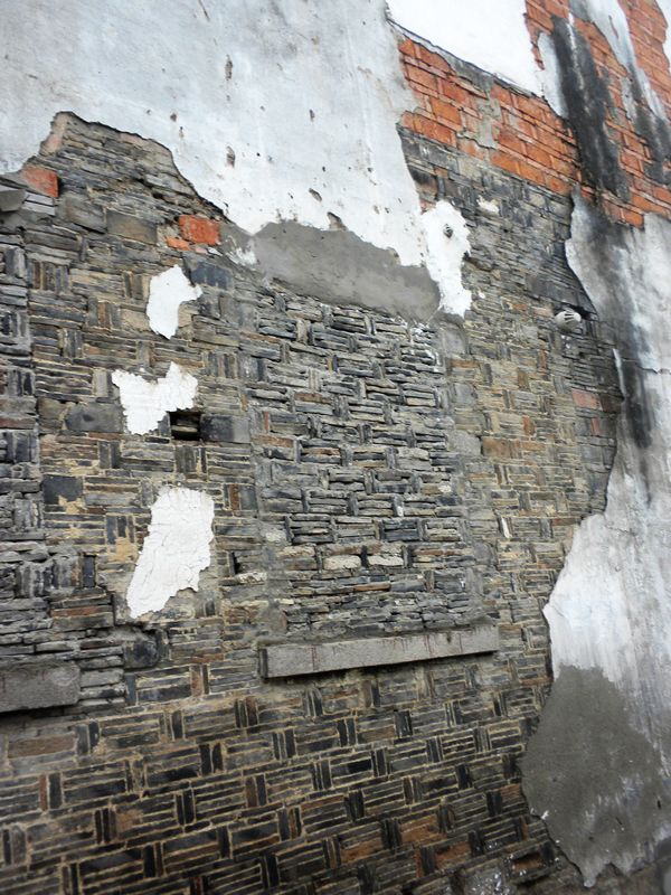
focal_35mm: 37
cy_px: 448
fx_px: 956
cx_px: 336
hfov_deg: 38.7
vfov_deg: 50.1
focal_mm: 6.6
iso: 64
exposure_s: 1/29.1
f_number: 3.5
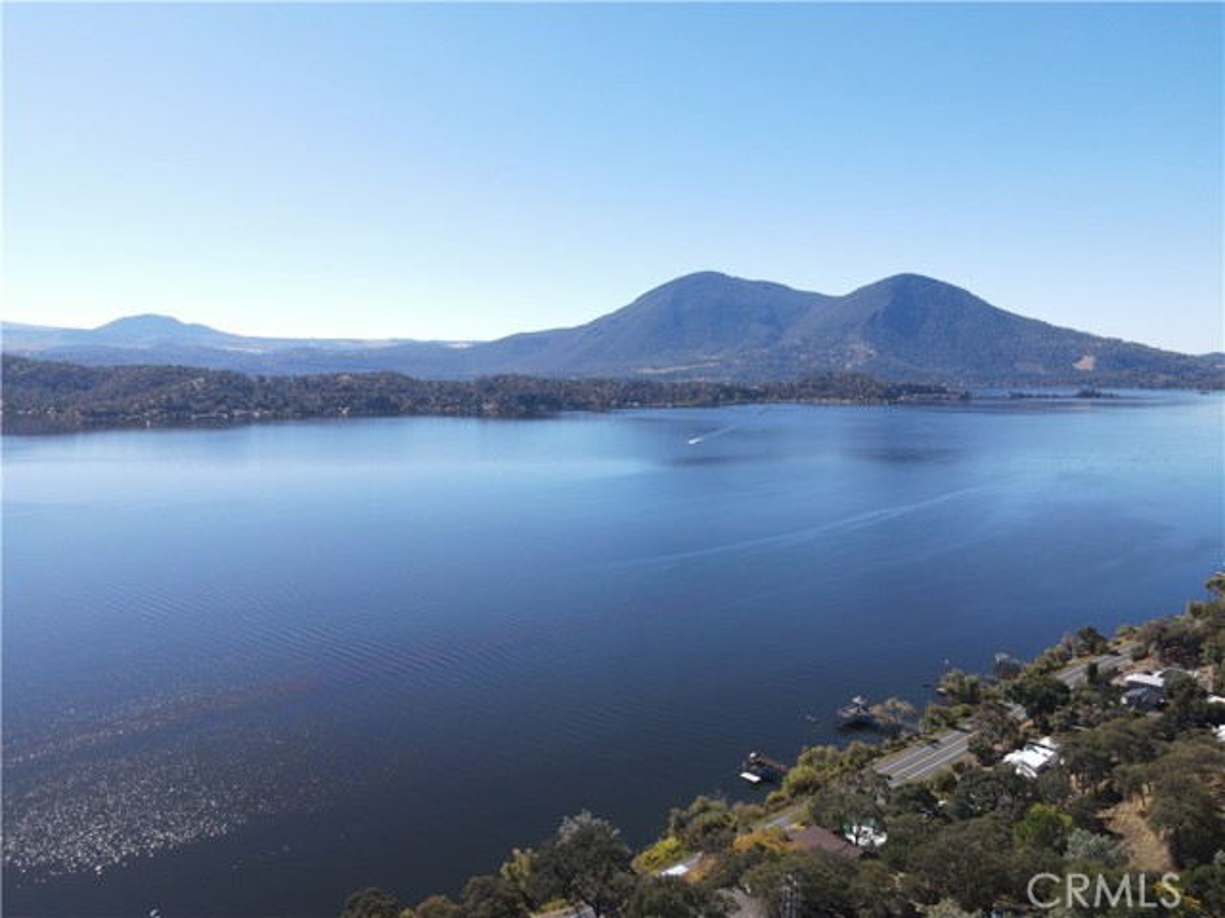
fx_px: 849
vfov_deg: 56.8
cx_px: 612
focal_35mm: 24
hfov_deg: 71.6
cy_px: 459
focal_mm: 4.5
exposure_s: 1/1000
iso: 200
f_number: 2.8
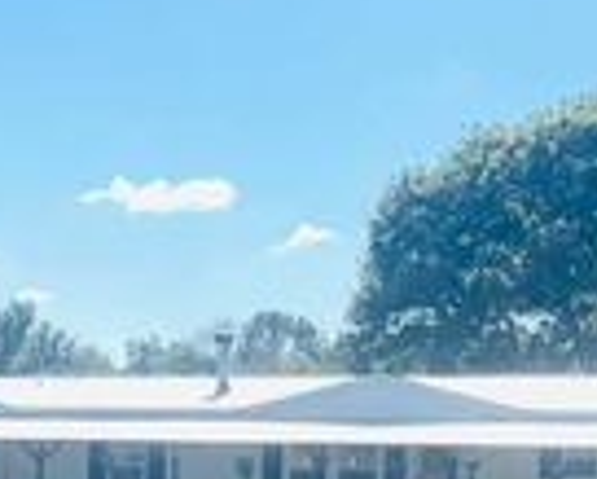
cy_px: 543
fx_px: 1644
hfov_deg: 18.5
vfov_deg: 16.0
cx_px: -268
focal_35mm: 93
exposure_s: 1/4831
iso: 32
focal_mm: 4.2
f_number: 1.6
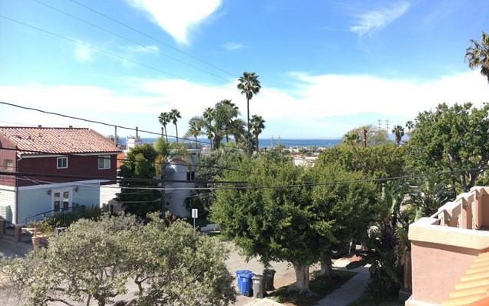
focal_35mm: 31
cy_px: 143
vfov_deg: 40.6
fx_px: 413
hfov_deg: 61.2
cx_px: 245
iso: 25
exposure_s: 1/641
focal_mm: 4.15
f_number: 2.2
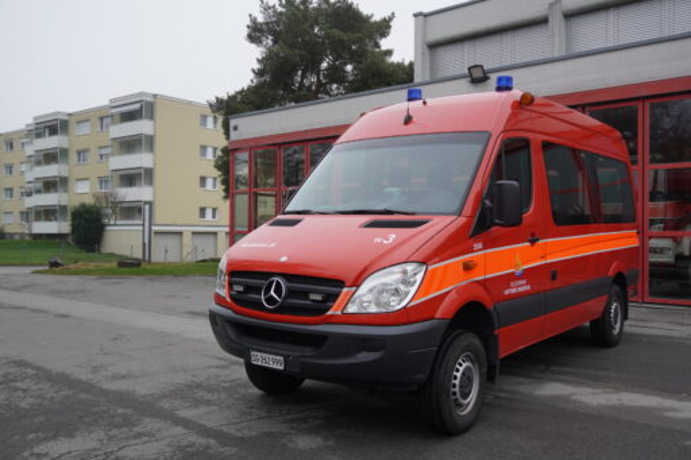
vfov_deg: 39.9
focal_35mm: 33
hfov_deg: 57.2
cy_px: 230
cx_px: 346
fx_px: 633
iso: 200
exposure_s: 1/160
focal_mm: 22
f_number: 4
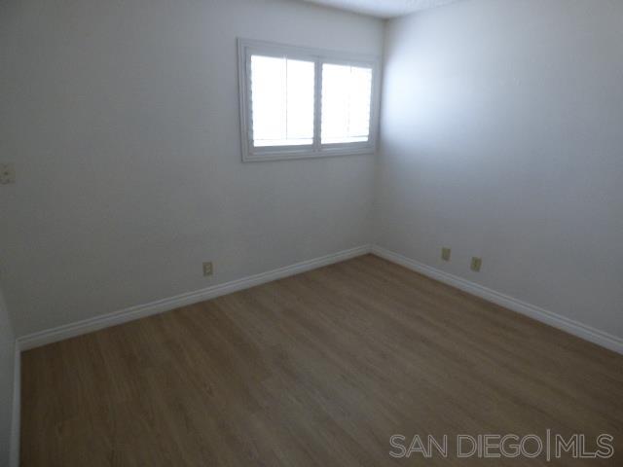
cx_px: 312
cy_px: 234
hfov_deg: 81.7
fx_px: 360
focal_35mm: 20
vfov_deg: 66.0
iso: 200
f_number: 2.8
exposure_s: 1/13
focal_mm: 3.58
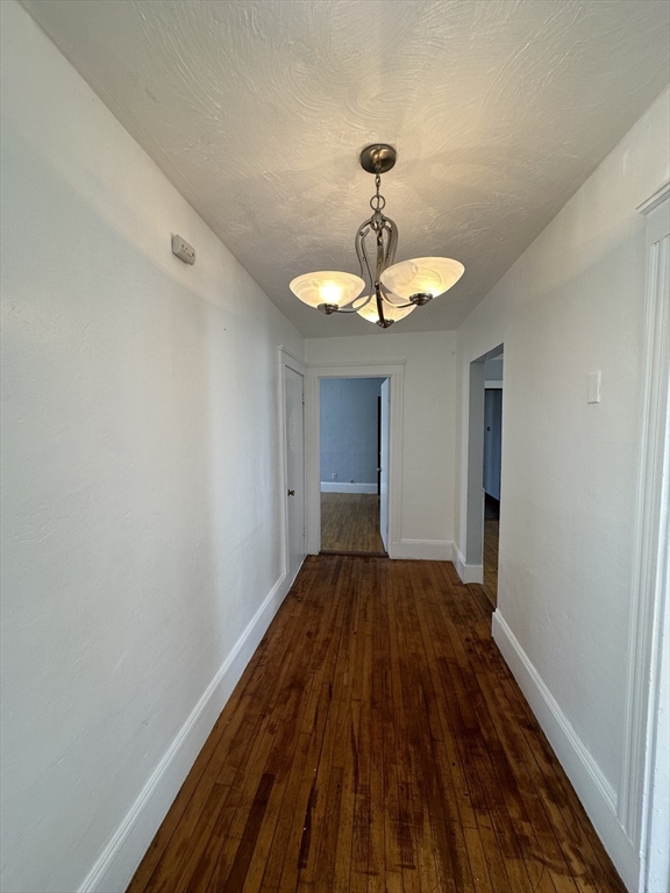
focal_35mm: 14
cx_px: 335
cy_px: 446
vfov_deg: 102.1
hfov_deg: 85.7
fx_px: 361
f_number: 2.2
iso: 80
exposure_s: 1/120
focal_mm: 2.22
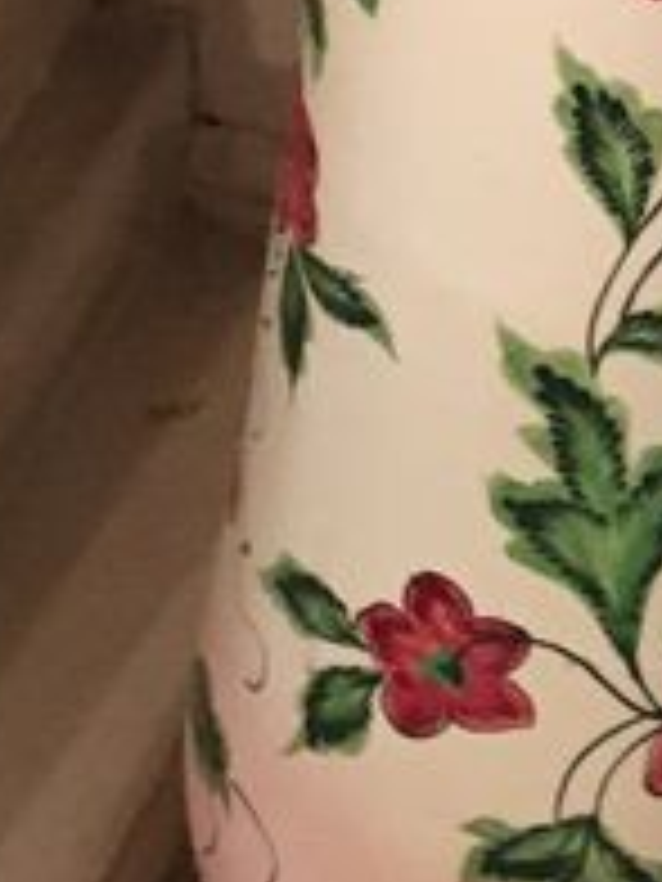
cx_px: 685
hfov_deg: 9.9
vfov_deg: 12.7
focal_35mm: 148
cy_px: -432
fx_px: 3774
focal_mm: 4.15
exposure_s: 1/17
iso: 500
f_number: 2.2
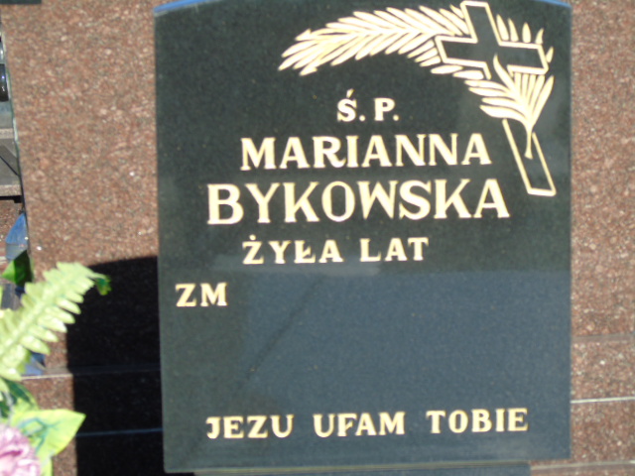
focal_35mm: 142
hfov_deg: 13.9
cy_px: 238
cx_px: 318
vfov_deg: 10.4
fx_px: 2605
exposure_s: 1/250
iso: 80
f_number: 4.7
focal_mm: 25
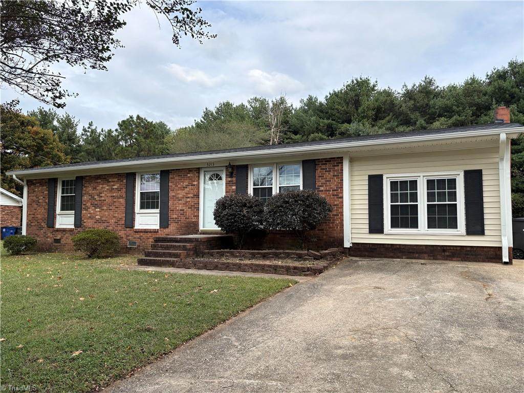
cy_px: 196
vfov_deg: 53.1
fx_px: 394
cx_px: 262
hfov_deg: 67.3
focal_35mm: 26
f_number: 1.6
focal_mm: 5.96
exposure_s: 1/1550
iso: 50
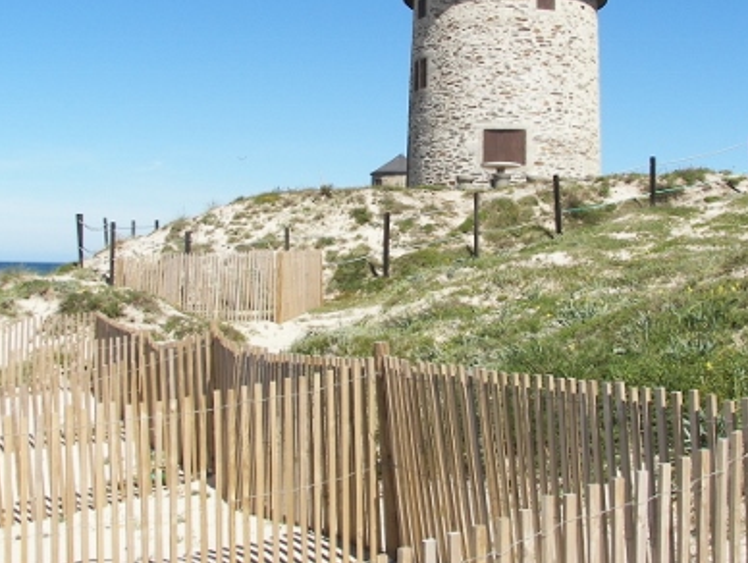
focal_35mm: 51
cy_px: 198
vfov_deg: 28.5
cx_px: 399
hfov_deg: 37.4
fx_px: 1103
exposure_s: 1/500
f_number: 4
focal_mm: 6
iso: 50
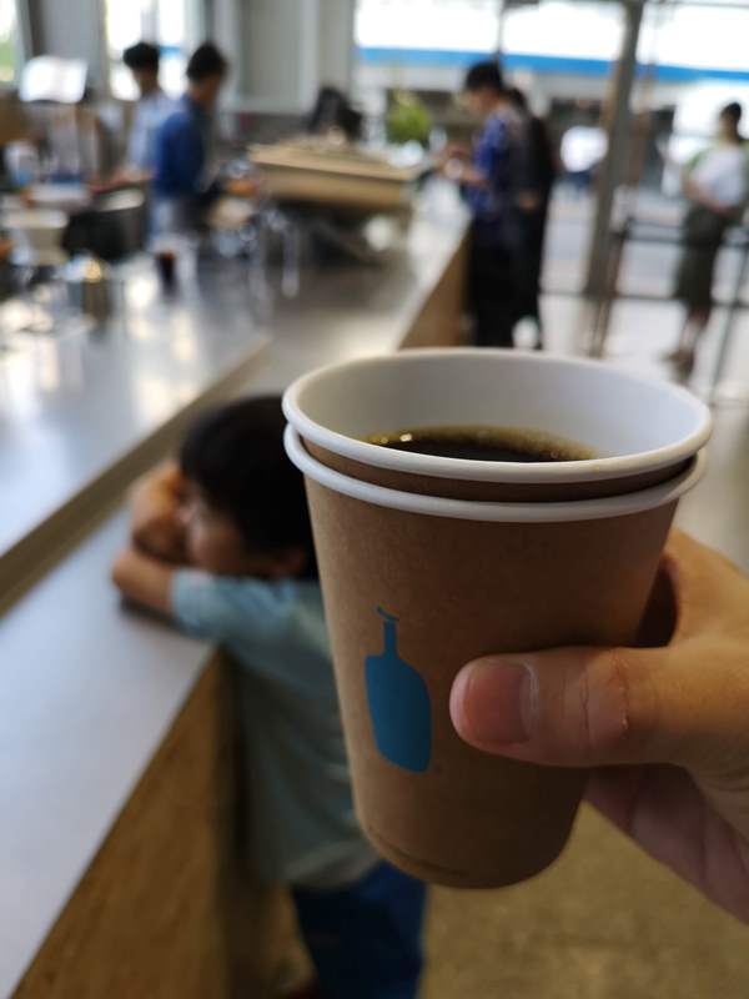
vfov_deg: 65.3
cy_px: 500
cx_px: 374
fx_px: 779
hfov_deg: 51.4
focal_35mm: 27
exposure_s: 1/100
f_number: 1.8
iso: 64
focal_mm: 3.95
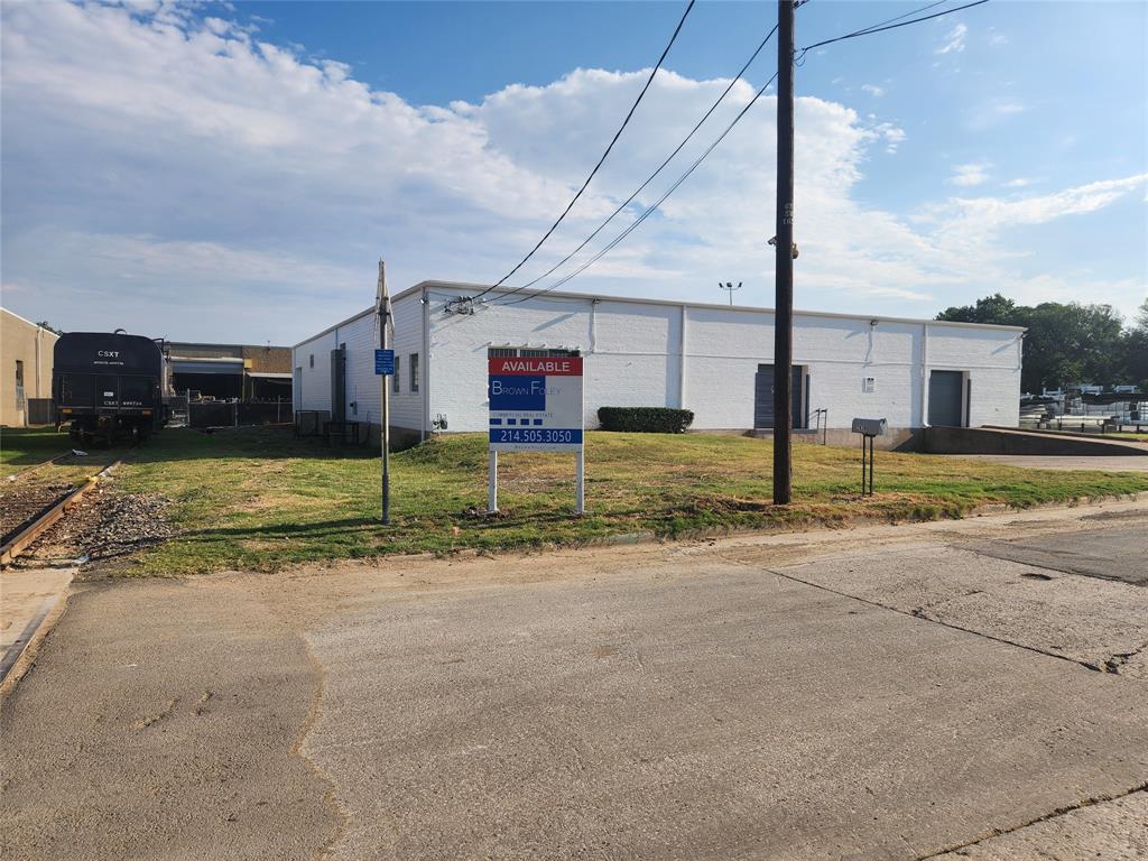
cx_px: 574
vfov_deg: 58.9
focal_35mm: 23
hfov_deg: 73.9
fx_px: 763
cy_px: 430
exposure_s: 1/2314
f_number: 1.8
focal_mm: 5.4
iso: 20
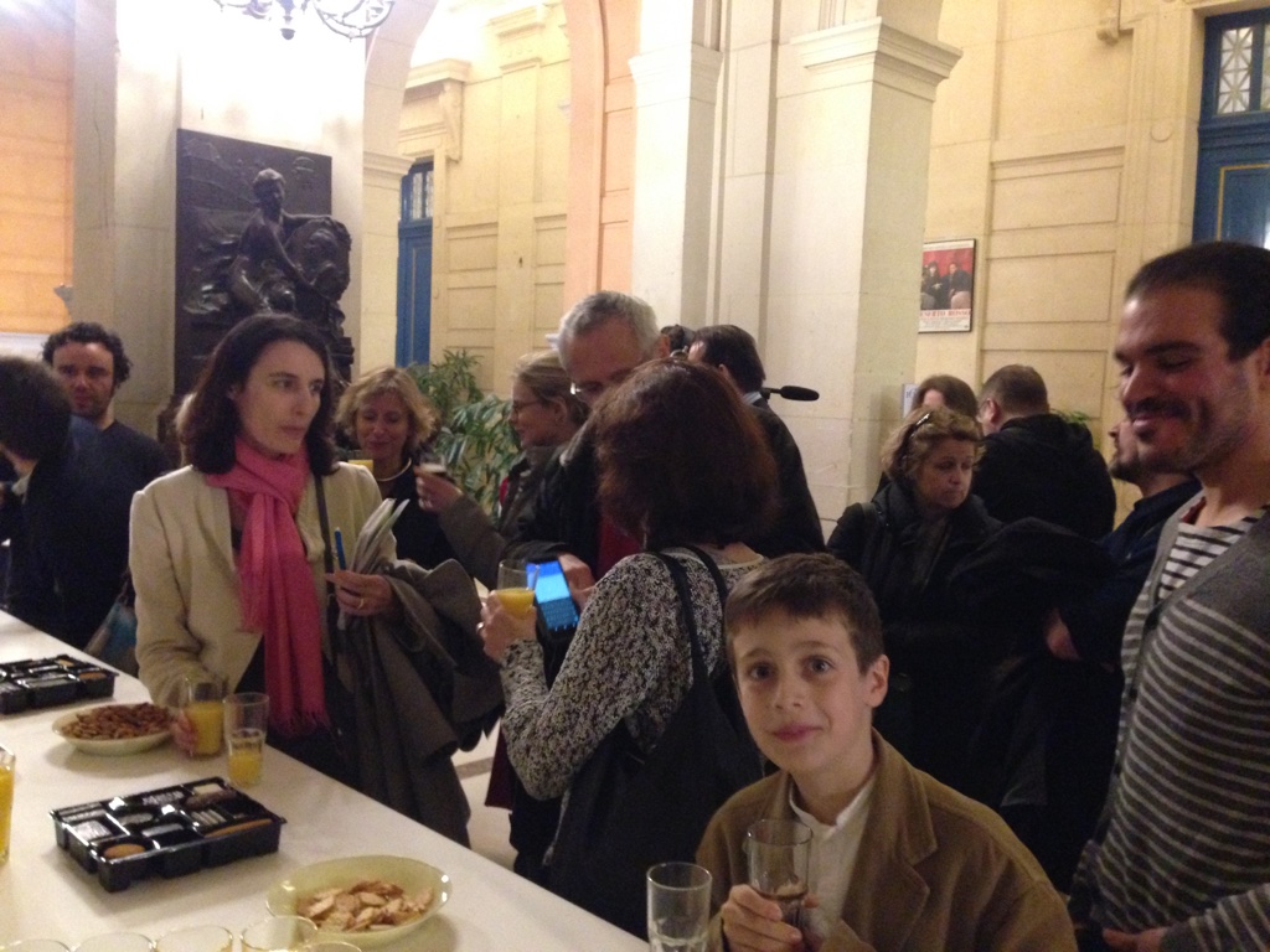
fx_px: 1211
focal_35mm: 33
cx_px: 635
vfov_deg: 42.9
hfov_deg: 55.4
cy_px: 476
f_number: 2.4
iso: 640
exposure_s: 1/15
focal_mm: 4.12
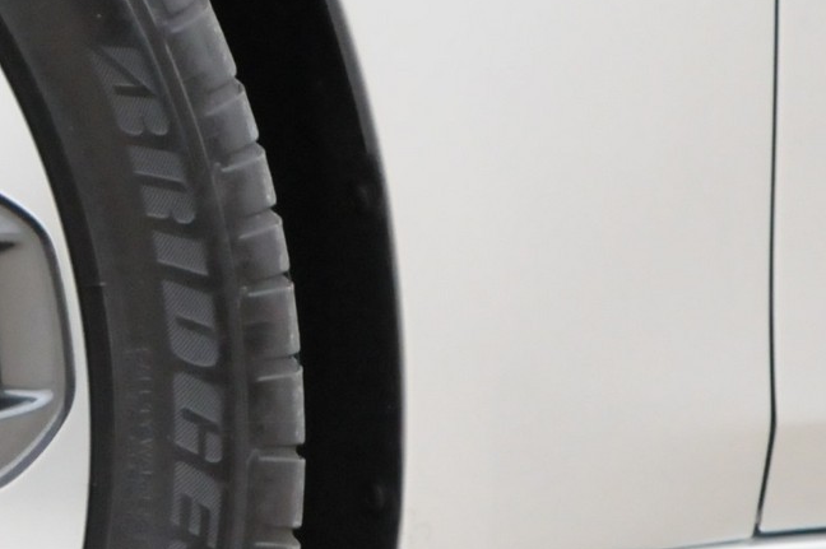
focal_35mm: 868
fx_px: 19900
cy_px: 287
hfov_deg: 2.4
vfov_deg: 1.6
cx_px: -558
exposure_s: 1/400
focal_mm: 150
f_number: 8
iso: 2000
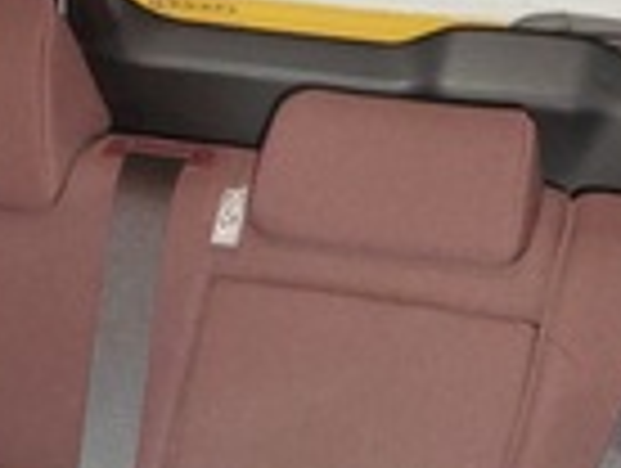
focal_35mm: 76
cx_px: 97
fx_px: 1366
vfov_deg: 17.8
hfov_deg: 25.1
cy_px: 659
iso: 800
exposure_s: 1/24
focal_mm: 5.06
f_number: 1.8
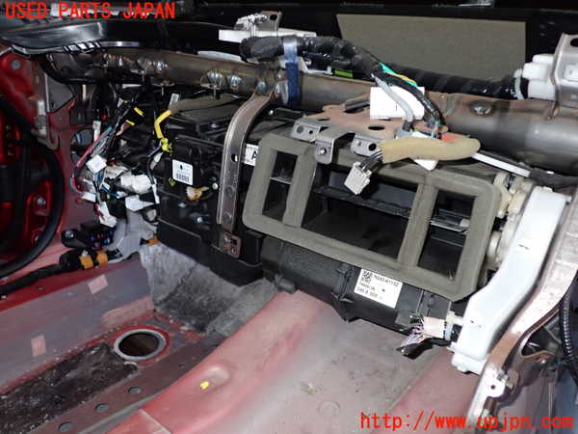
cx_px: 289
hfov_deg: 60.0
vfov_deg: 46.8
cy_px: 217
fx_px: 501
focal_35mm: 30
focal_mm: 5.4
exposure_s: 1/30
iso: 320
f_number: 6.3
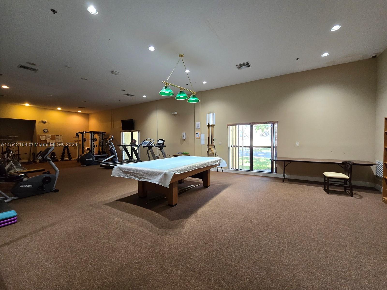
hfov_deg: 106.2
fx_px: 145
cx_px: 194
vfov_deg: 89.9
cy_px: 145
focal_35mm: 13
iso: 400
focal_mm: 2.2
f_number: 2.2
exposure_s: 1/60
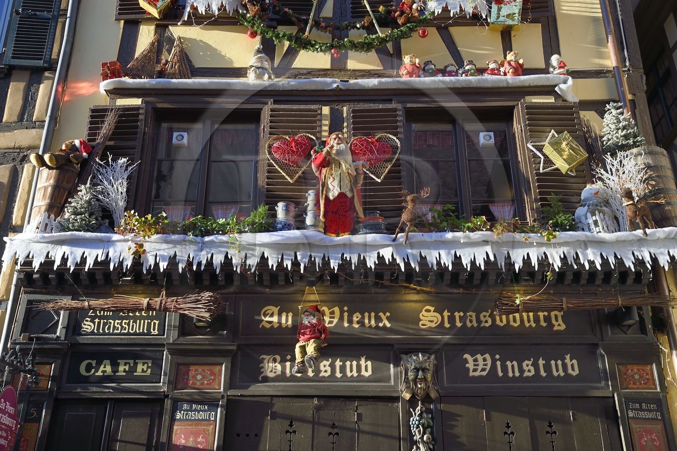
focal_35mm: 38
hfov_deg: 50.7
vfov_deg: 35.0
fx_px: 714
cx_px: 338
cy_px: 226
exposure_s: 1/125
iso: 200
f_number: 7.1
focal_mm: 38
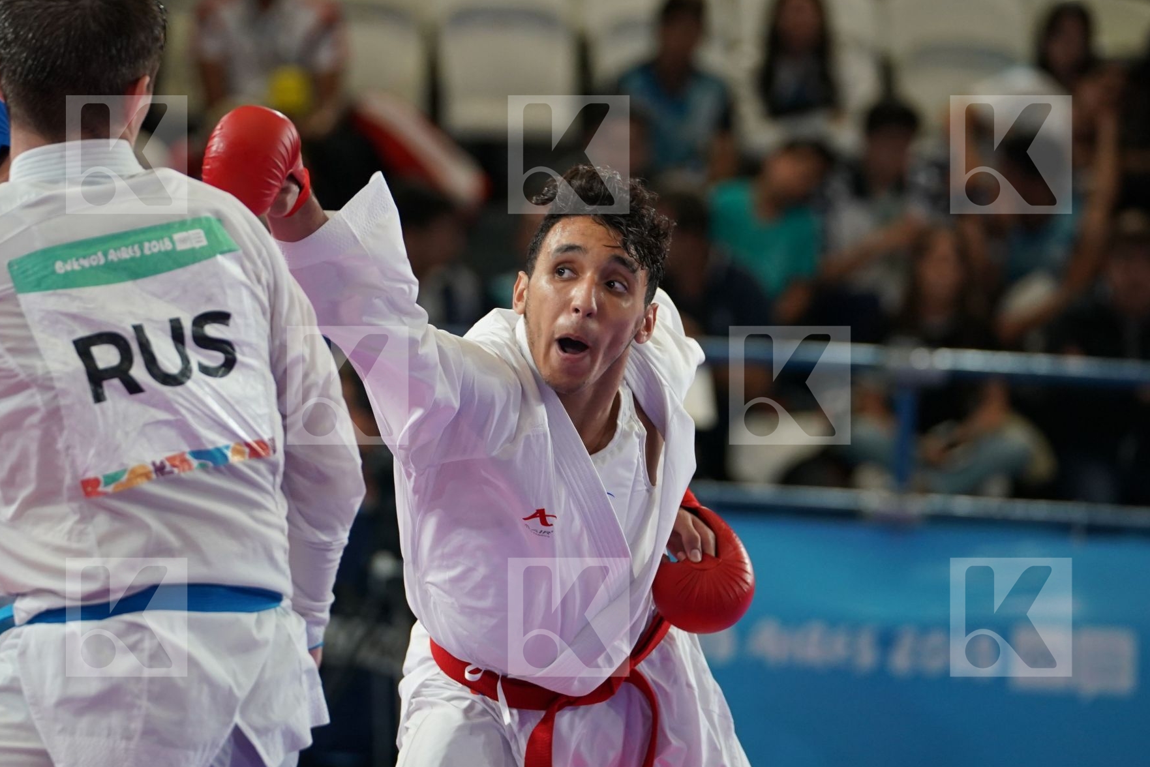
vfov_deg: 5.6
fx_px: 7859
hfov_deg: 8.4
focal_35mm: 246
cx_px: 569
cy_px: 385
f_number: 2.8
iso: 1600
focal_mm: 161
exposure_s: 1/1000
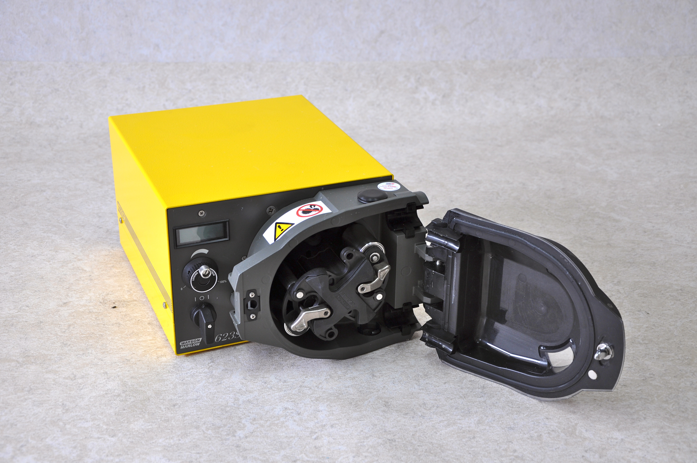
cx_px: 348
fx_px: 1102
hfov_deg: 35.1
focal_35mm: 57
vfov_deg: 23.7
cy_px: 232
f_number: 5.6
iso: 200
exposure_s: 1/20
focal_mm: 38
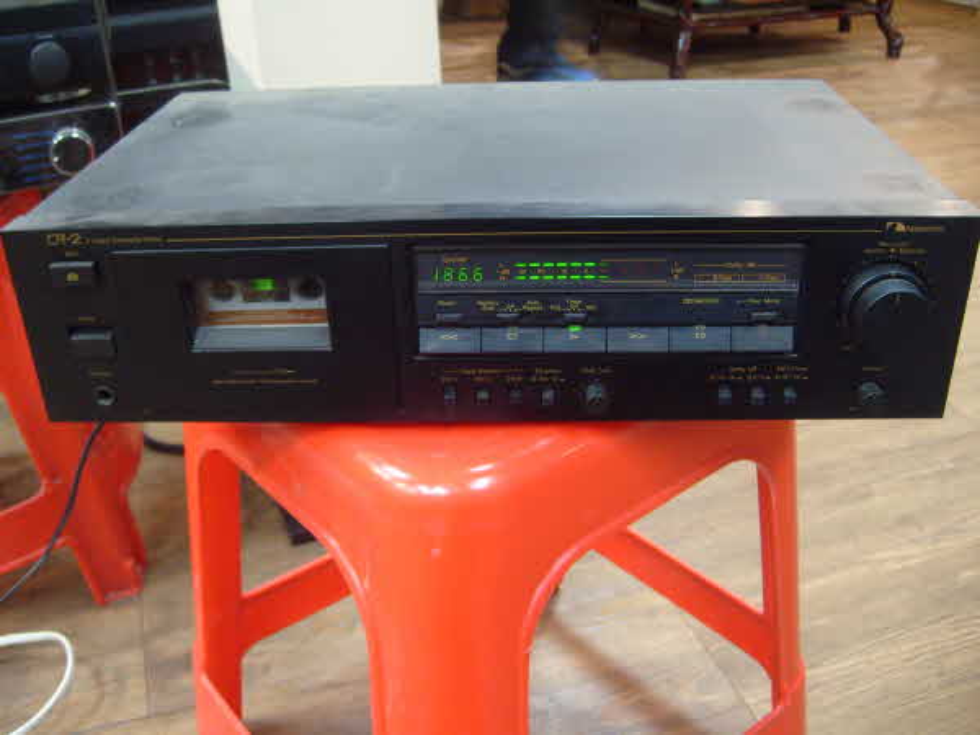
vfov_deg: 40.7
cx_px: 490
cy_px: 368
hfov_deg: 52.6
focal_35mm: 35
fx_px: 991
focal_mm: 5.8
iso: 200
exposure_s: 1/10
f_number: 2.8
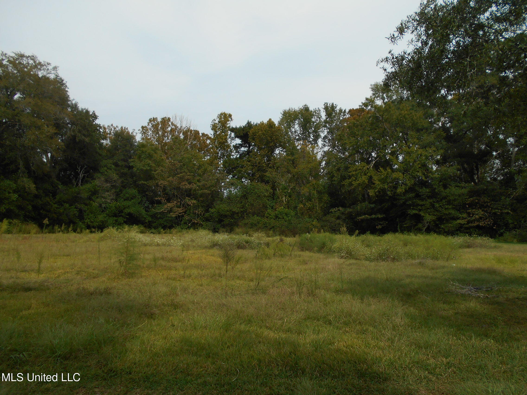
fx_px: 396
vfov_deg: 53.1
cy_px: 198
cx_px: 264
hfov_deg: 67.3
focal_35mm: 26
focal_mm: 4.6
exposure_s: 1/1250
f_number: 3.2
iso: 80
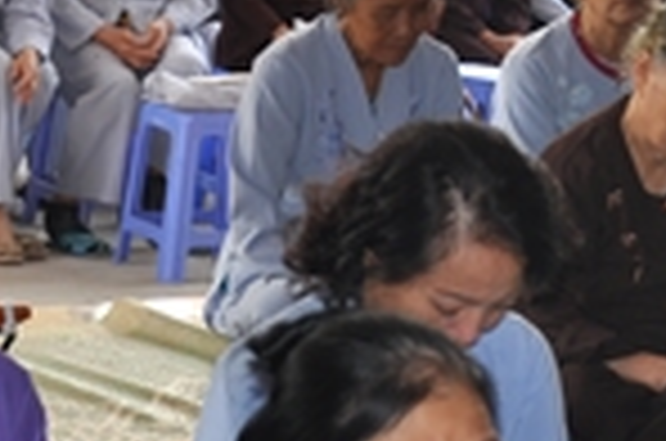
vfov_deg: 5.4
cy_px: 122
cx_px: 999
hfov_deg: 8.1
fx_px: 4634
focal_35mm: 251
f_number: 4.5
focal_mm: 38
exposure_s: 1/60
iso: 200
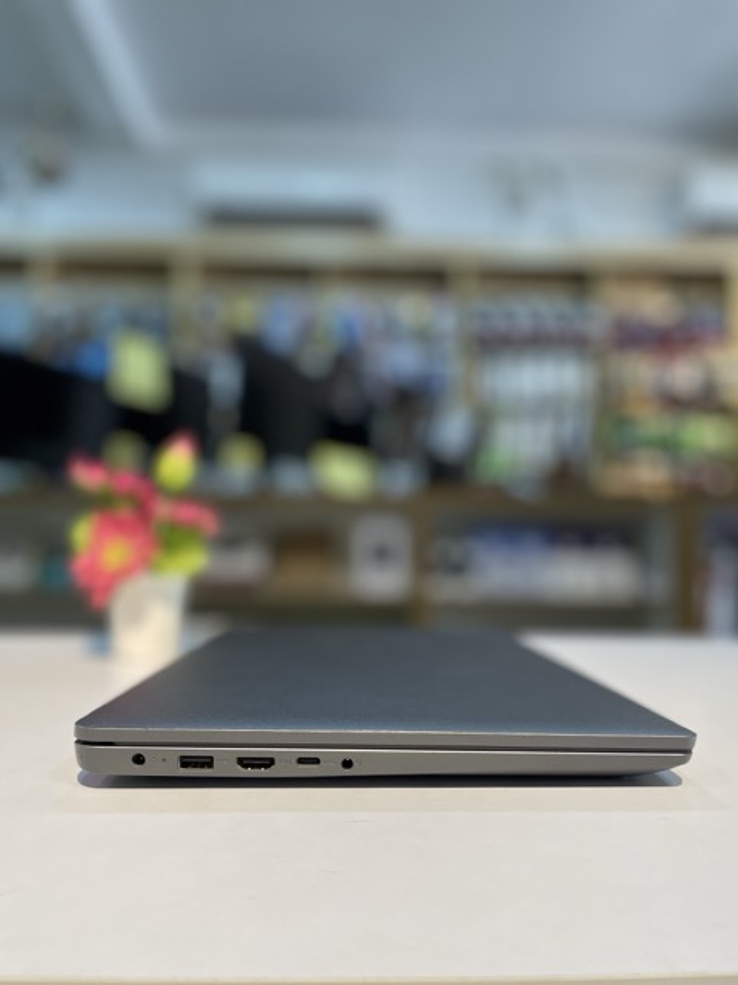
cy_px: 492
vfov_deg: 67.3
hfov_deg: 53.1
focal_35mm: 26
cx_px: 369
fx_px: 739
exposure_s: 1/107
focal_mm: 4.2
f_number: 1.6
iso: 32
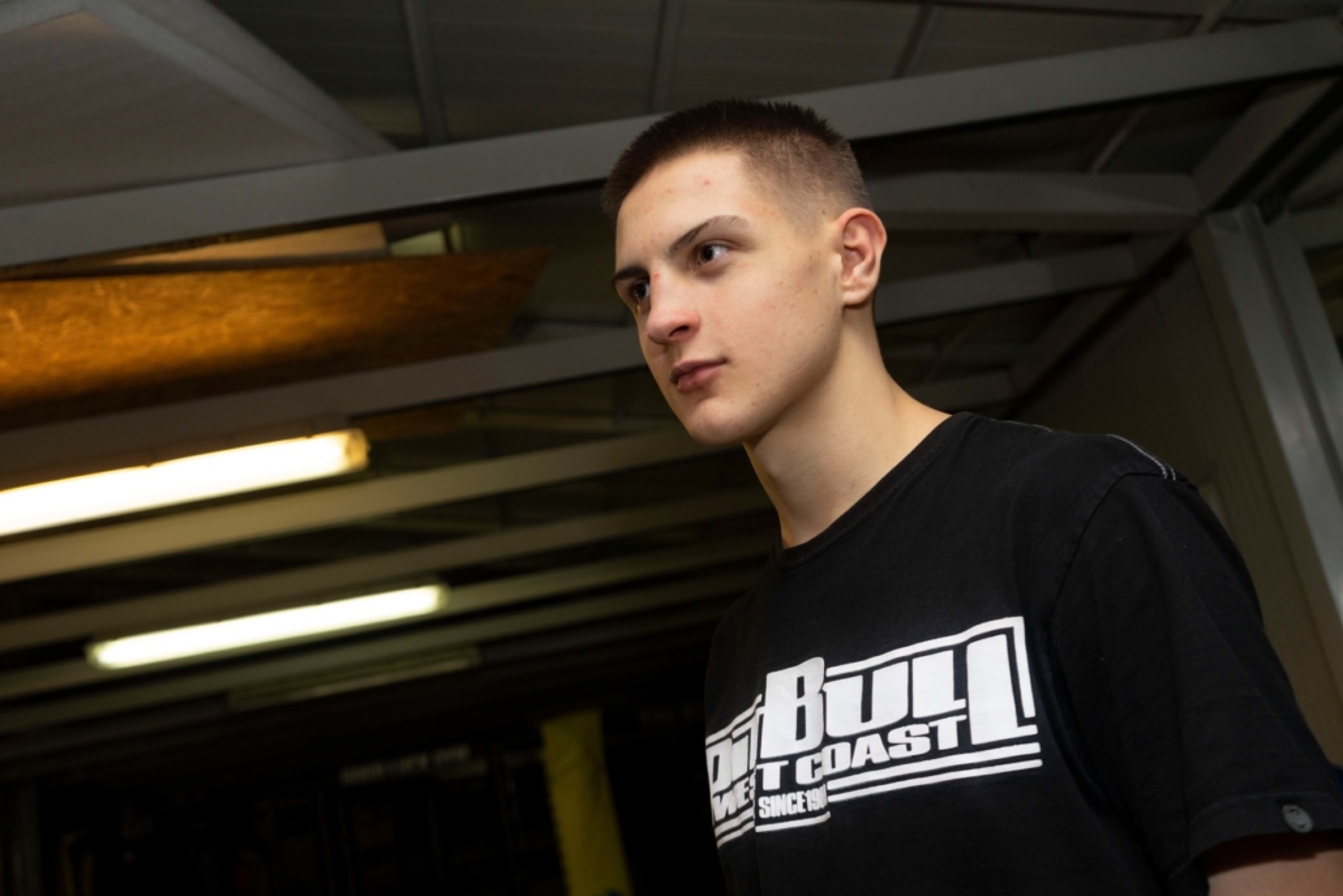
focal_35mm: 35
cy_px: 448
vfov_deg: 37.9
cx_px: 672
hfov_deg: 54.4
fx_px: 1306
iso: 400
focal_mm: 35
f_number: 4.5
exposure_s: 1/160
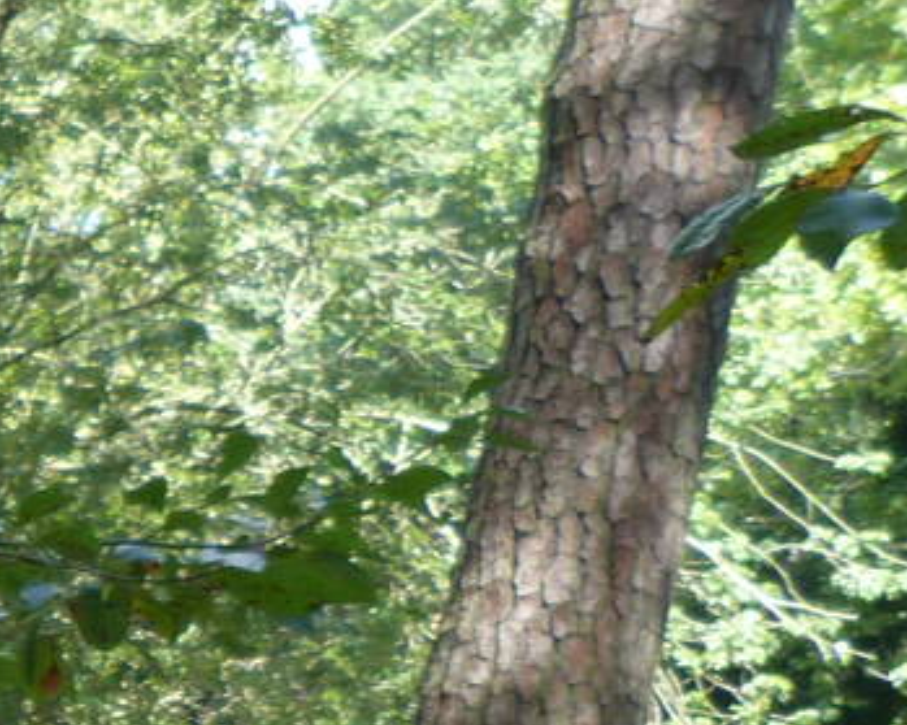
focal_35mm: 112
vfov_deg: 12.6
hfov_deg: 14.5
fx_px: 3006
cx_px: -858
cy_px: 1266
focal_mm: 4.5
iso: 80
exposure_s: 1/100
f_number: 2.8
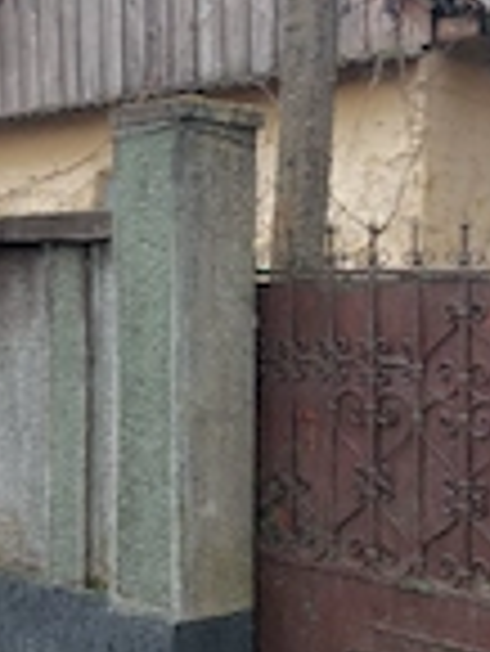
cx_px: 171
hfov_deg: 21.3
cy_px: 337
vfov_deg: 28.1
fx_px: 1300
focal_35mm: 69
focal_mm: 5.23
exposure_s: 1/100
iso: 40
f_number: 1.8
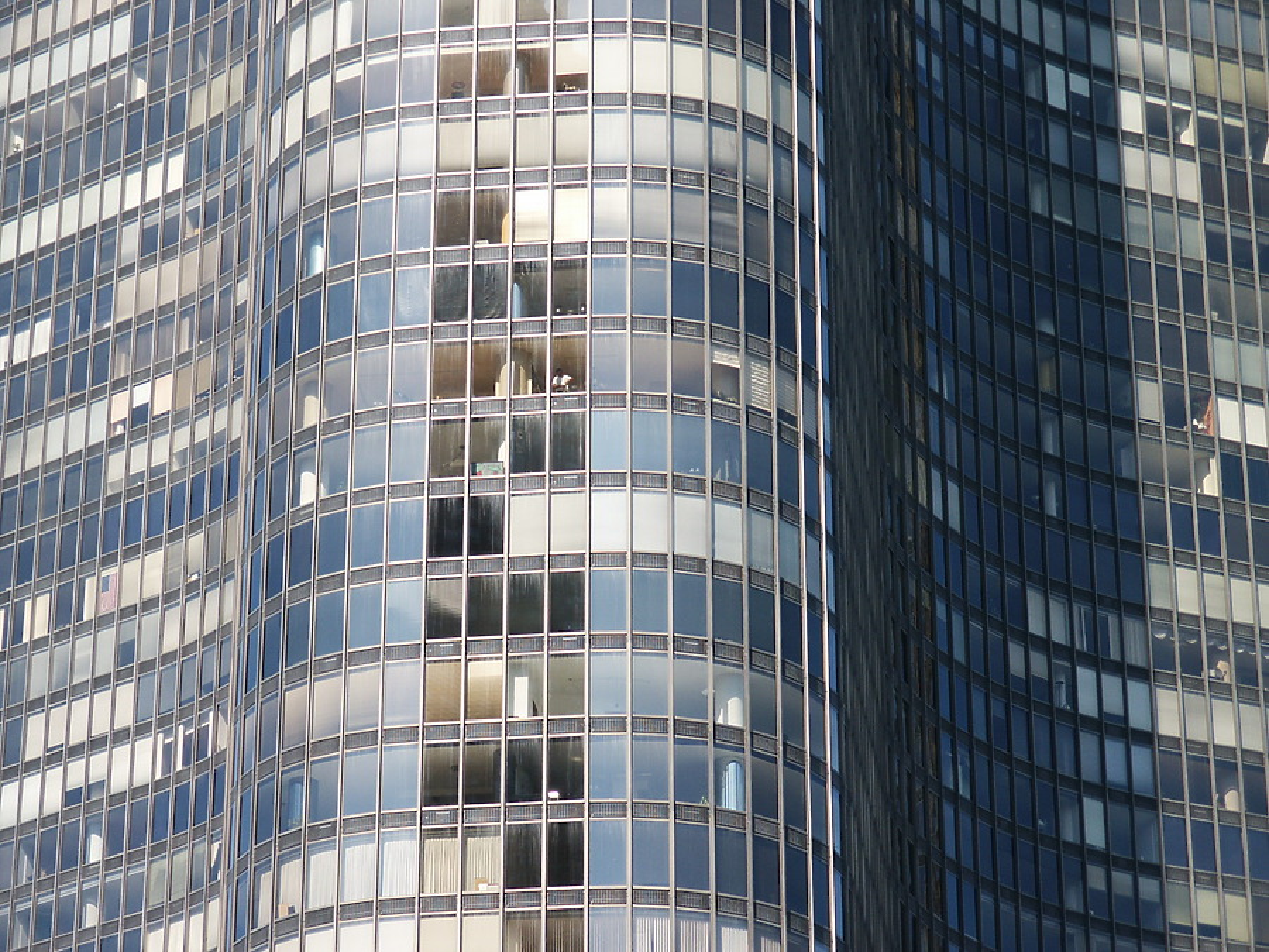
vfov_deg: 12.9
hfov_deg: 17.1
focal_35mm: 115
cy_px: 476
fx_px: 4216
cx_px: 634
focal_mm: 23.5
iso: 64
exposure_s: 1/250
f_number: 3.6
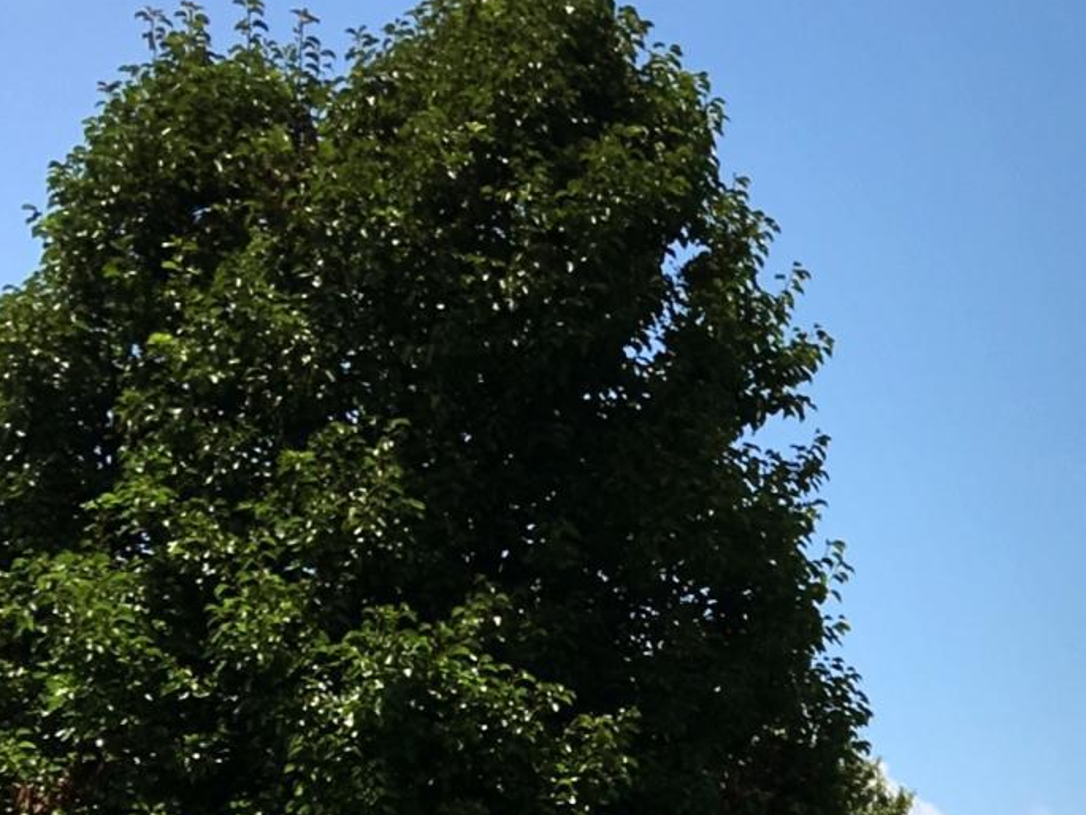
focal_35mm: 127
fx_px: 3985
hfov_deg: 13.7
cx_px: 1993
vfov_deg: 11.4
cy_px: 1024
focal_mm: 4.15
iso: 25
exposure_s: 1/5917
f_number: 2.2
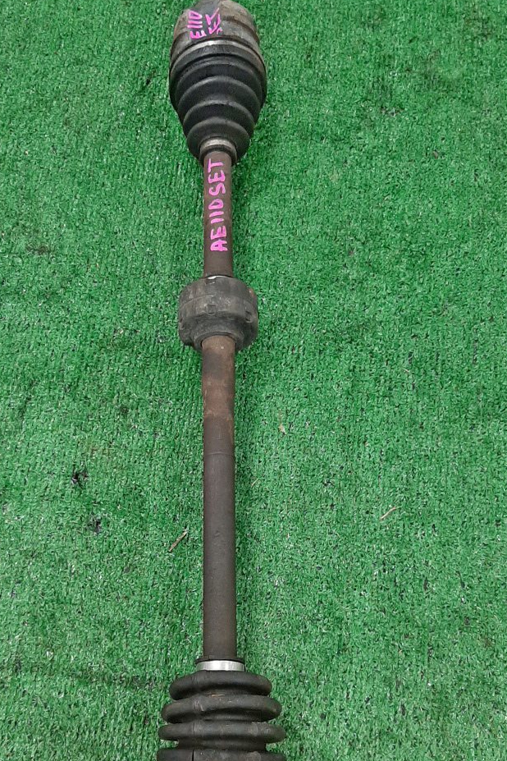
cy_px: 488
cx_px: 208
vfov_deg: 45.9
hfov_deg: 31.8
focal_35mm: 42
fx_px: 887
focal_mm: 3.93
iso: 232
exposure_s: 1/50
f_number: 1.7
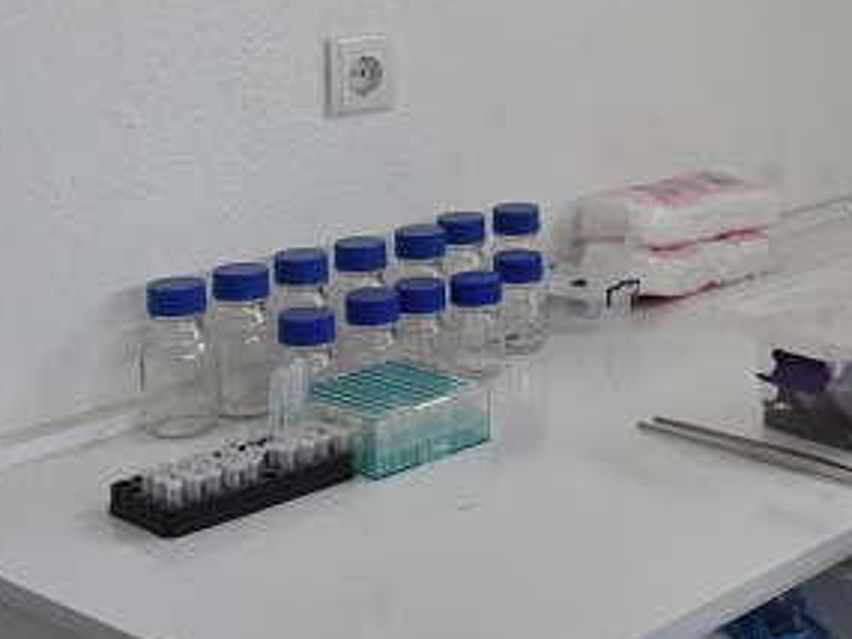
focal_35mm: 79
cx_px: 852
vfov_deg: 18.5
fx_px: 1945
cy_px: 128
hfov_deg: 23.7
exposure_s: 1/400
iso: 800
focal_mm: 26
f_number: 8
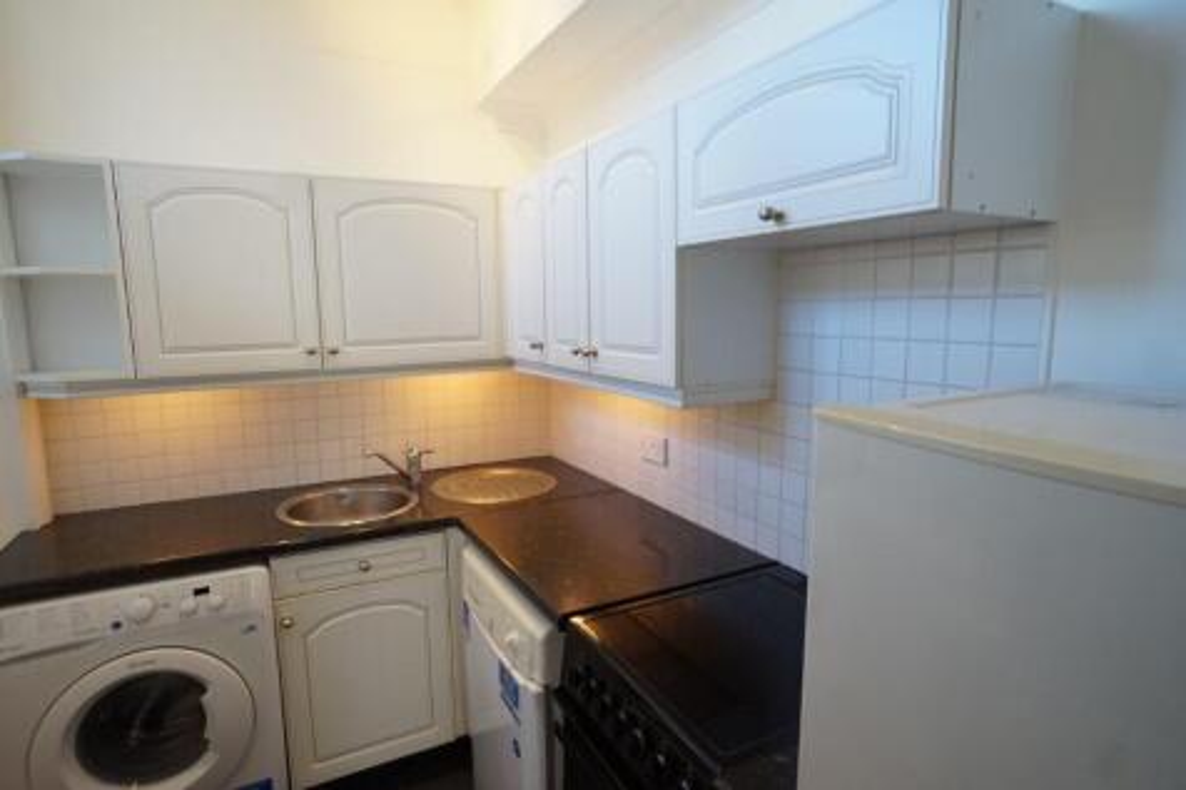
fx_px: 790
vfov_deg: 53.1
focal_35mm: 24
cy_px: 395
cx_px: 593
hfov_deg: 73.8
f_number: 4
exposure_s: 1/160
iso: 1000
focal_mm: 16
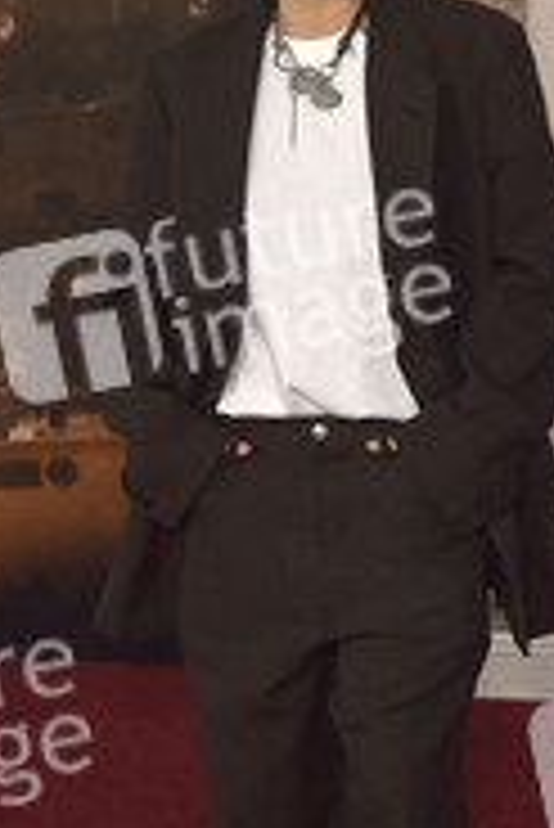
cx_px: 354
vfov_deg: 18.1
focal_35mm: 113
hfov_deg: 12.1
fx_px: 2603
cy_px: 522
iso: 800
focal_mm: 52
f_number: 6.3
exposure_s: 1/250
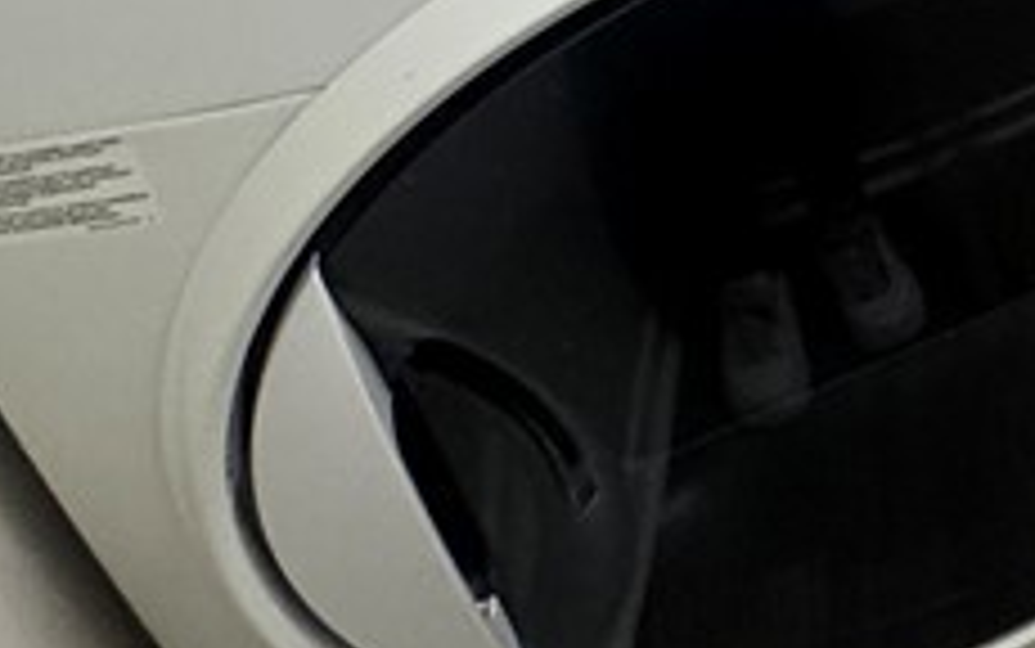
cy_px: -522
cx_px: 1858
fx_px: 1863
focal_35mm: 66
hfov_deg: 21.1
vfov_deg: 16.5
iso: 250
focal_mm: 2.22
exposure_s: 1/120
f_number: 2.2
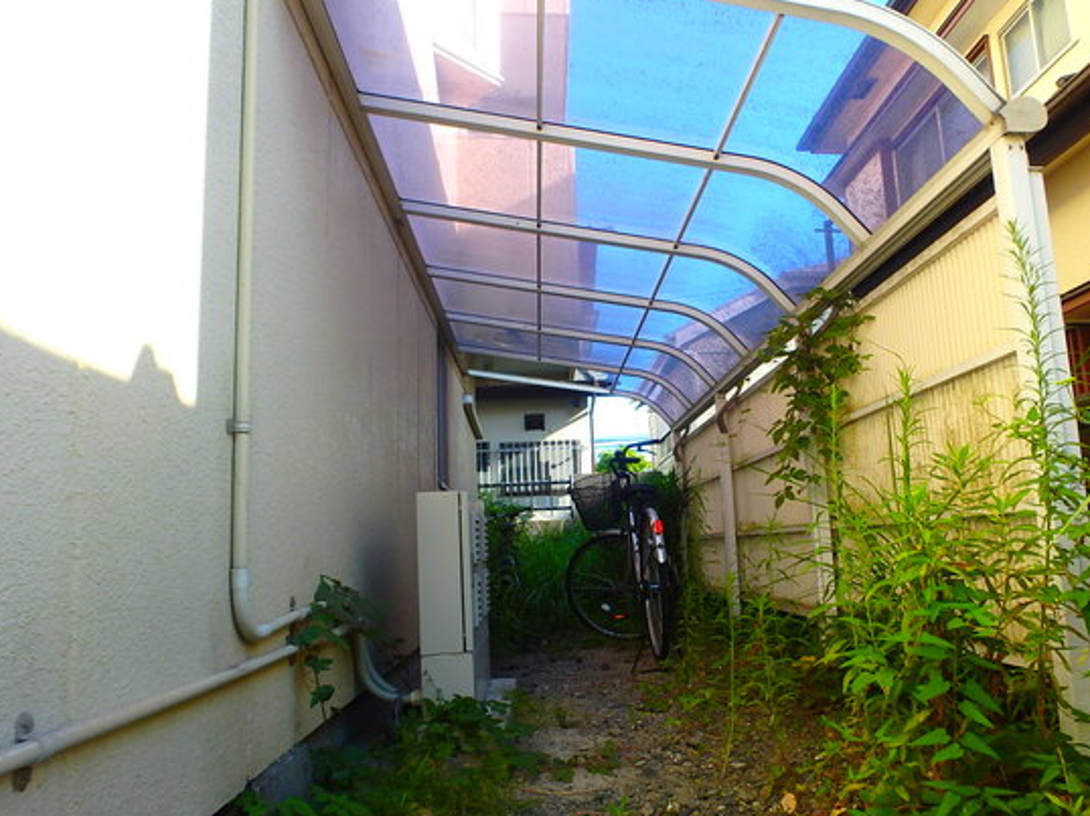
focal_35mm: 25
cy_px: 456
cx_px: 634
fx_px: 787
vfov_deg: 54.7
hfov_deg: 69.0
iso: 125
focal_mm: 3.7
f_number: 3.5
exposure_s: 1/250
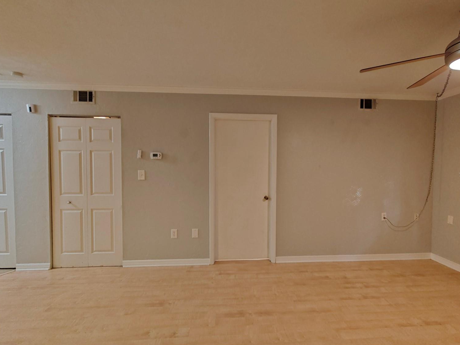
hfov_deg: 94.4
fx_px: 213
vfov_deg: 78.1
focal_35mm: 16
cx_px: 243
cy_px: 174
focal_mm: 2.3
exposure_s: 1/40
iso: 640
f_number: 2
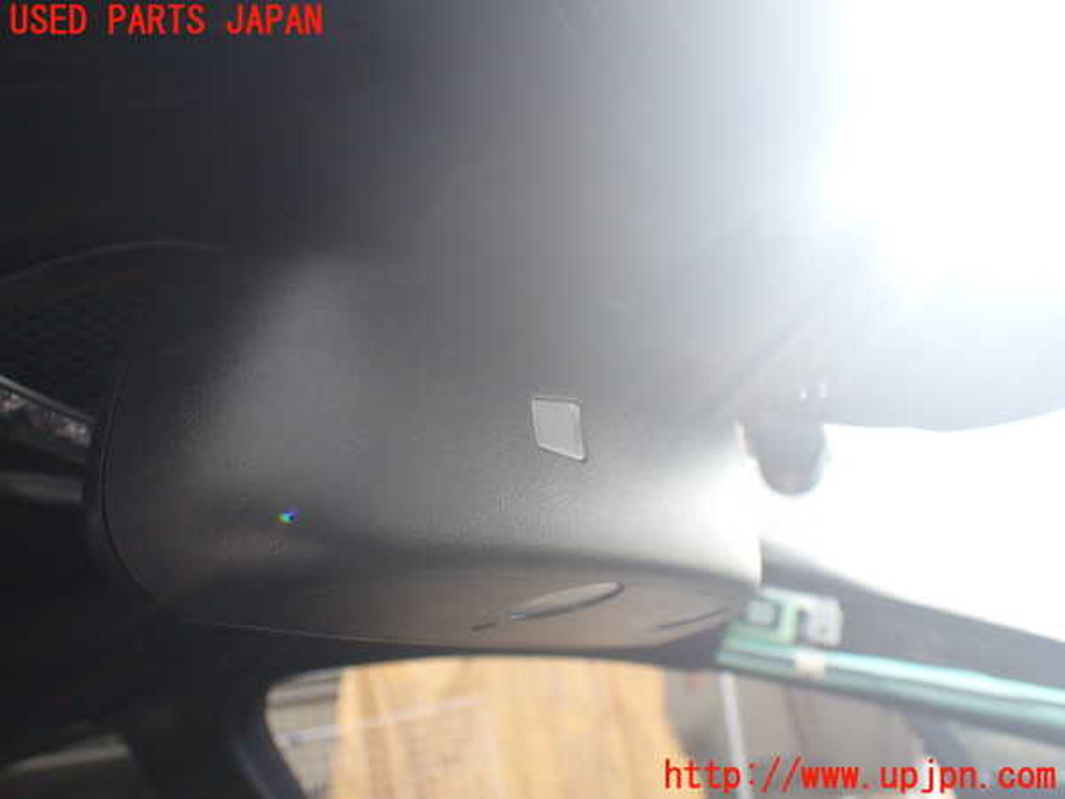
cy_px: 400
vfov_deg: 46.8
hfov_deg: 60.0
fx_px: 923
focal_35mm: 30
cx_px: 532
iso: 100
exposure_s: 1/200
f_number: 2.3
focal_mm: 5.4
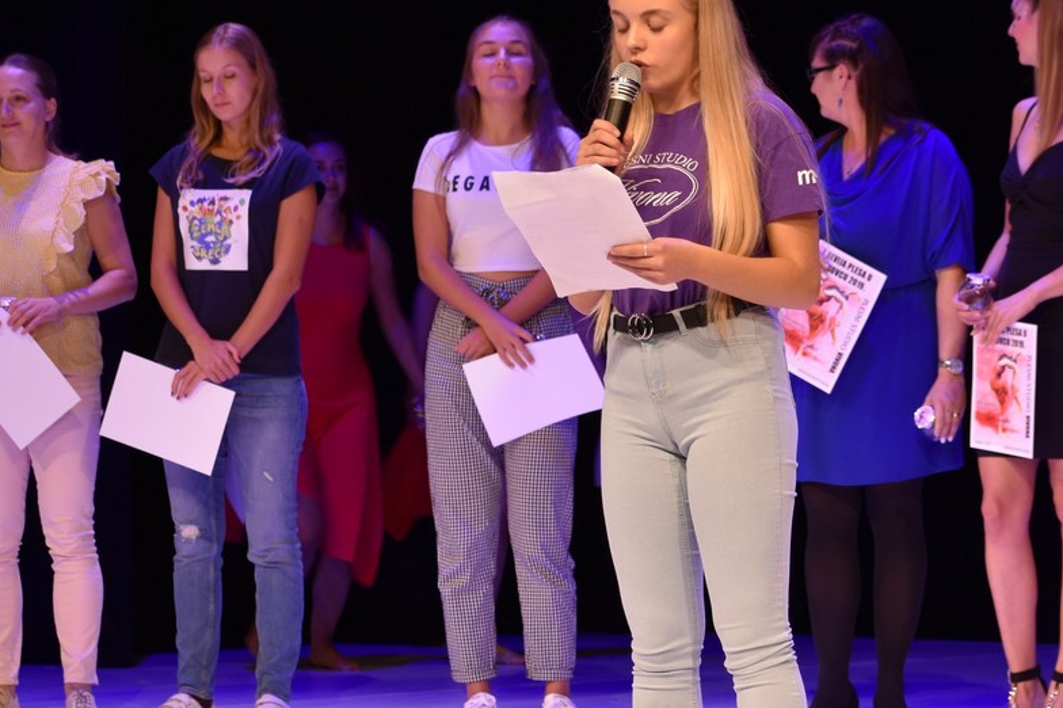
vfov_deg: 6.8
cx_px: 576
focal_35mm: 201
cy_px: 399
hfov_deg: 10.2
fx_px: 5932
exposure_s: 1/60
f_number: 4.5
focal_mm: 70
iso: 400
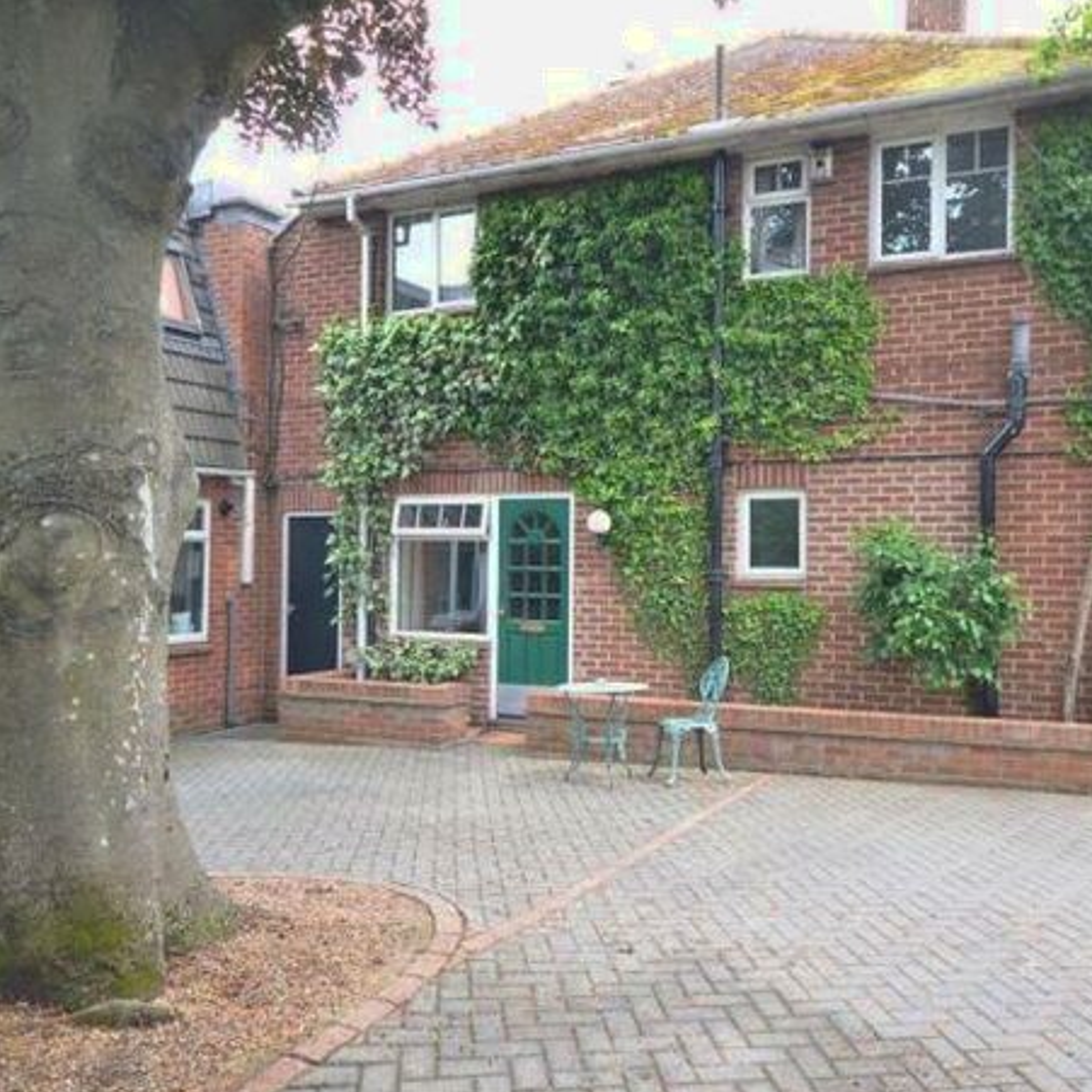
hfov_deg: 54.4
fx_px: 1059
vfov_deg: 54.6
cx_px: 610
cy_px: 554
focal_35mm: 30
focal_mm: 15
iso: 400
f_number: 5.6
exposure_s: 1/125
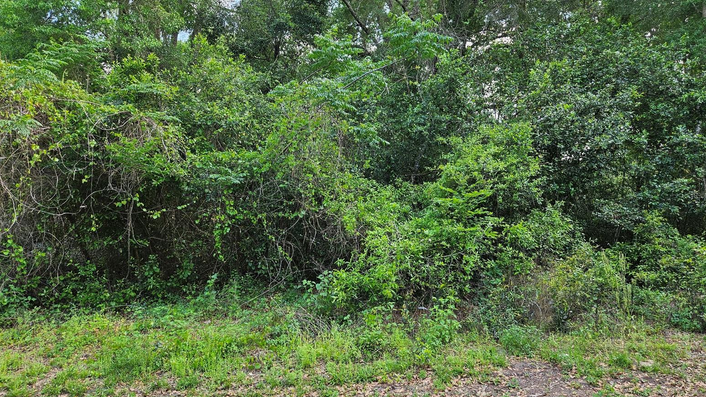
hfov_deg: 71.9
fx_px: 487
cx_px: 365
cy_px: 194
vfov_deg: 44.4
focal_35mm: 26
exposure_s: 1/207
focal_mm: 5.4
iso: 50
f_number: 1.8
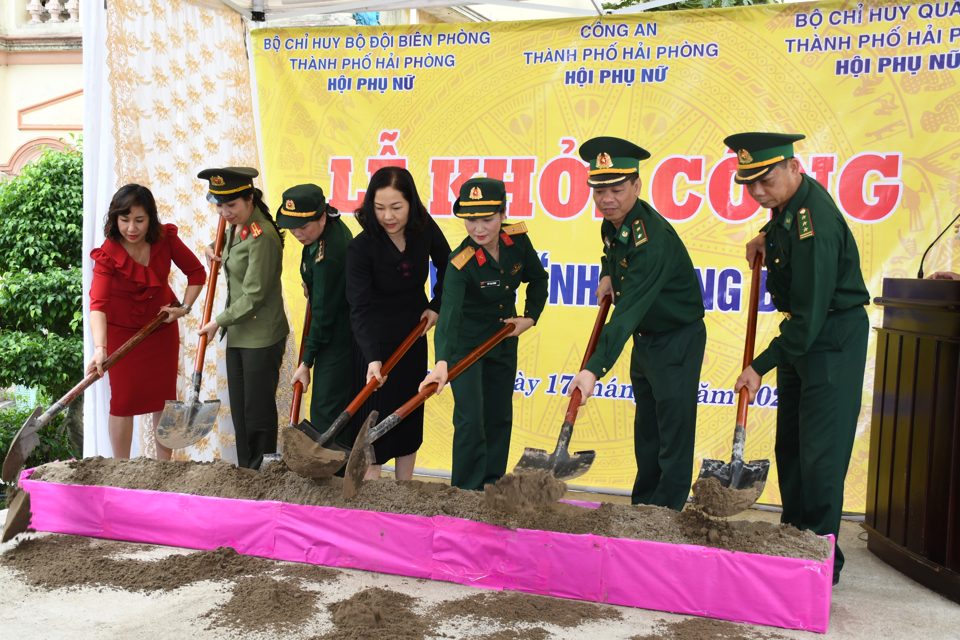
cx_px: 469
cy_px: 317
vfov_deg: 33.4
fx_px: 1067
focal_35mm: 40
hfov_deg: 48.5
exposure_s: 1/200
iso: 400
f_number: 5.6
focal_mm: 26
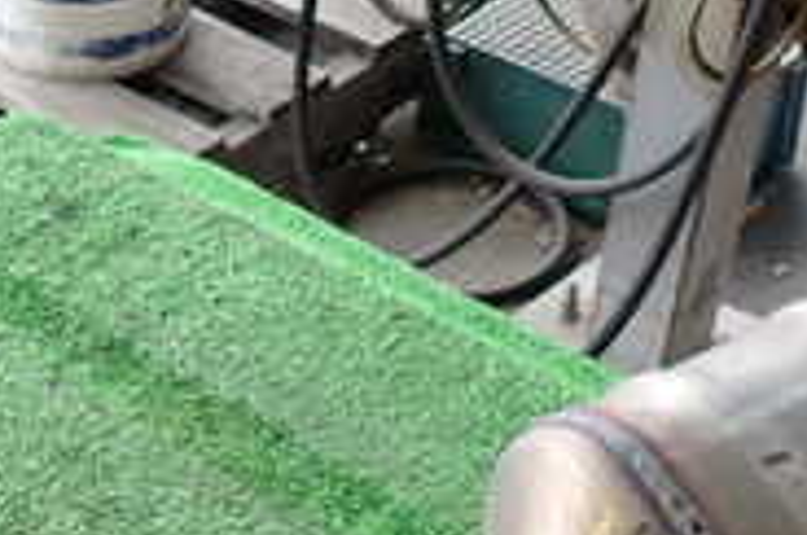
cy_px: 772
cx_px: 96
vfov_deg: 15.0
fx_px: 1902
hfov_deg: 23.4
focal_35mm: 85
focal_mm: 4.5
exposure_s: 1/60
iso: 125
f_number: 2
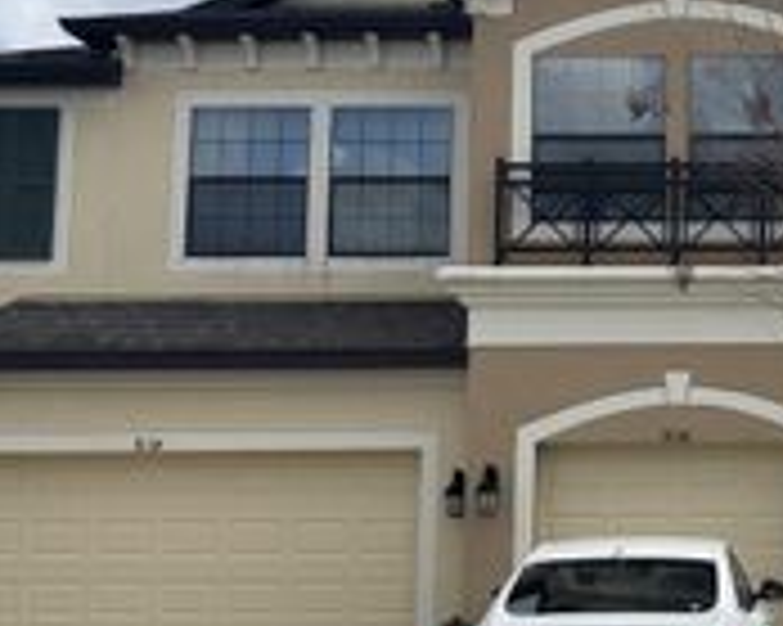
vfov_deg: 21.0
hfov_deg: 24.6
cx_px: 819
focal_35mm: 73
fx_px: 1691
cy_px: 318
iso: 50
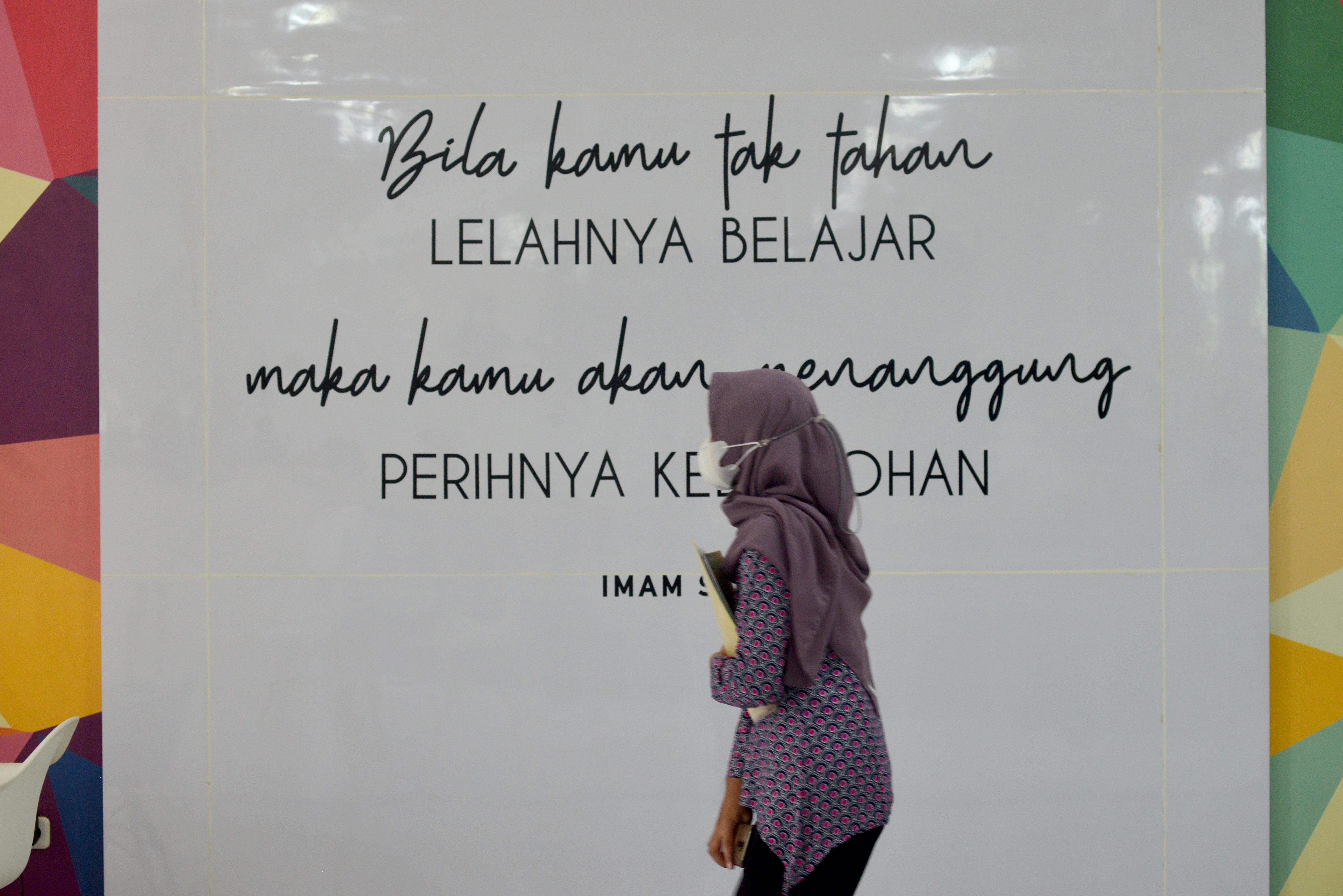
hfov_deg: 25.4
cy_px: 448
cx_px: 672
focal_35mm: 80
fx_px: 2985
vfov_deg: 17.1
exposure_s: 1/125
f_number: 6.3
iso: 2000
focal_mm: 80
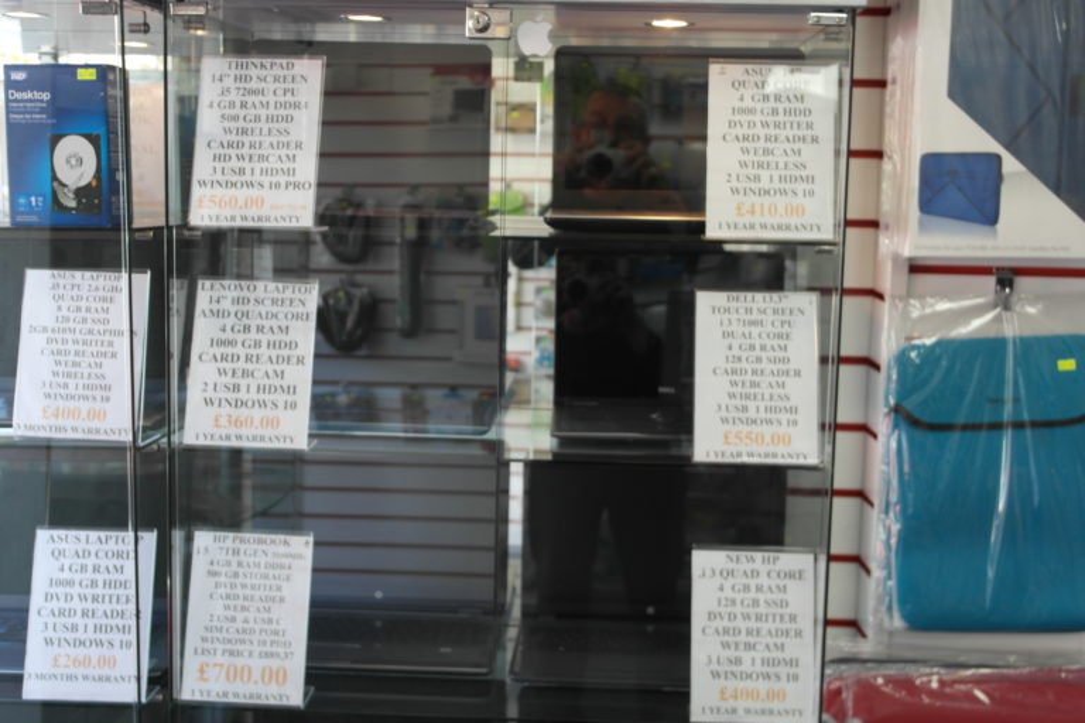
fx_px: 1386
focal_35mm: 46
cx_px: 542
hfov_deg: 42.7
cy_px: 362
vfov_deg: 29.2
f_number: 4.5
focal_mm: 30
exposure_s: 1/50
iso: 400
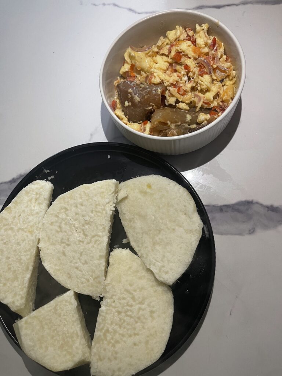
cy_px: 188
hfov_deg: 54.9
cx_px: 141
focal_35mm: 25
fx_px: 272
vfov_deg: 69.4
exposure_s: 1/60
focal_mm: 5.1
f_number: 1.6
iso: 250
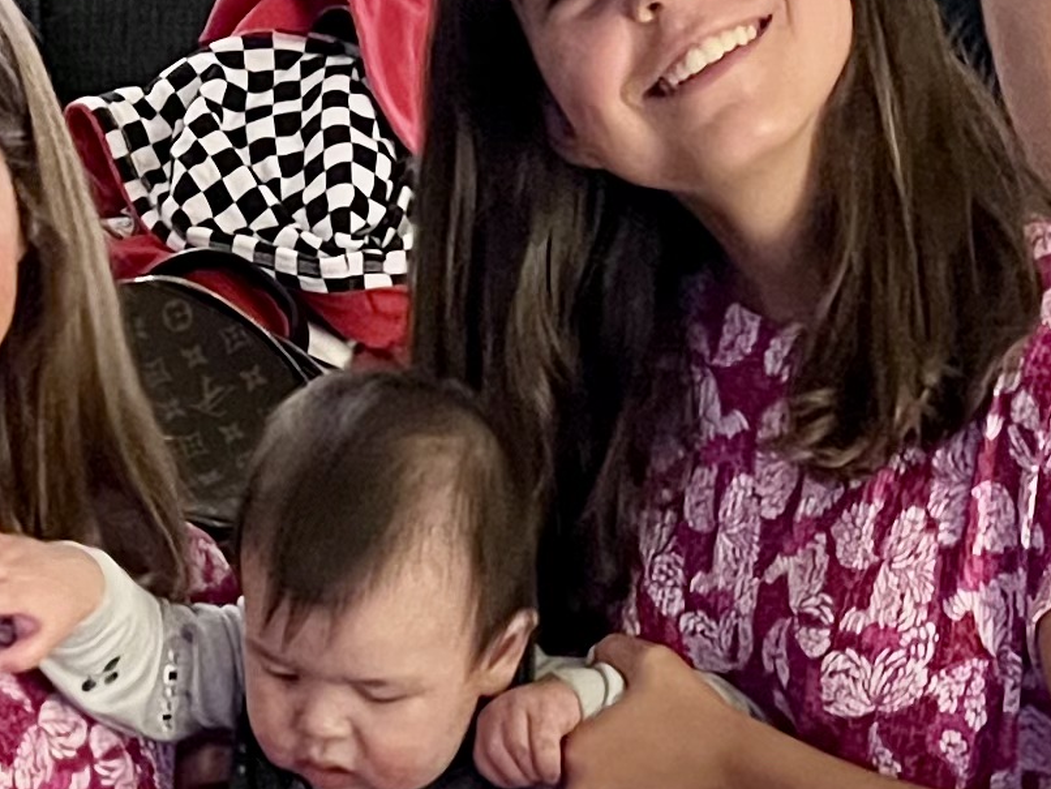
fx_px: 3948
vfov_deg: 10.6
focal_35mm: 130
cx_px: 282
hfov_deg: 15.1
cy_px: 1493
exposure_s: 1/30
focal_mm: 5.7
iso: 640
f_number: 1.5
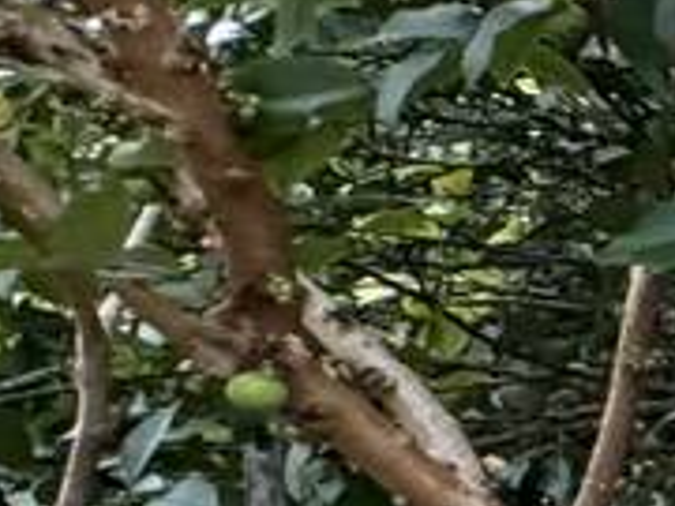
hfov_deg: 8.6
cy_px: 618
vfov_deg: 12.9
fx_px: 2184
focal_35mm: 112
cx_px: 2602
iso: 320
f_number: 2.2
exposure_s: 1/83
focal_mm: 2.22
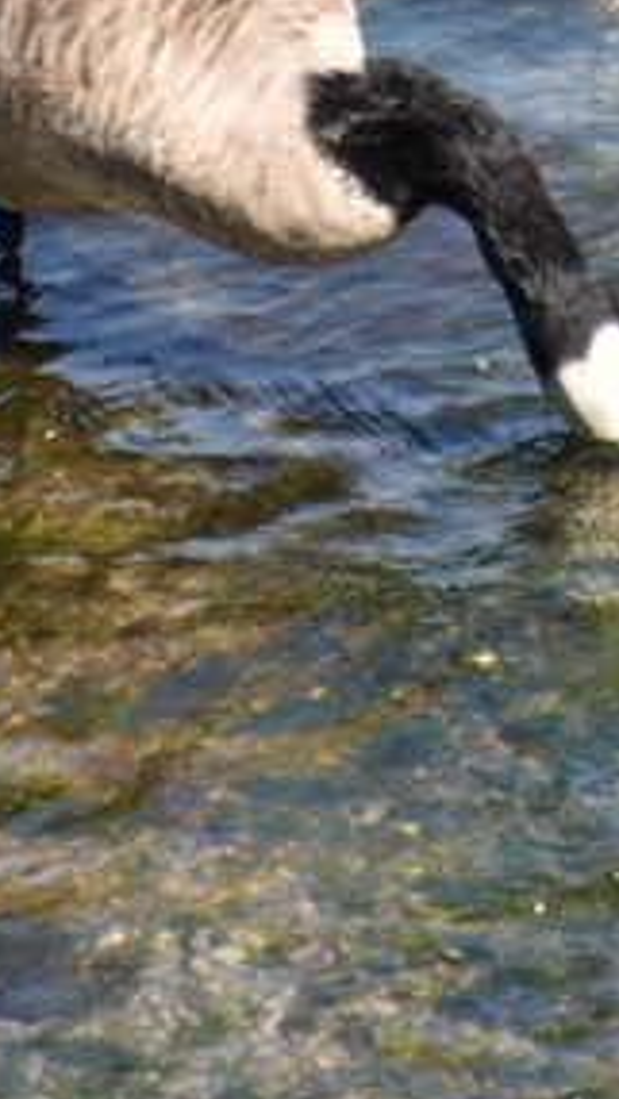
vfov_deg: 1.5
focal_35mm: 1405
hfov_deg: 0.9
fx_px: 40973
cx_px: 504
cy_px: -438
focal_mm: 300
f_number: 5.6
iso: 320
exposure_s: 1/640
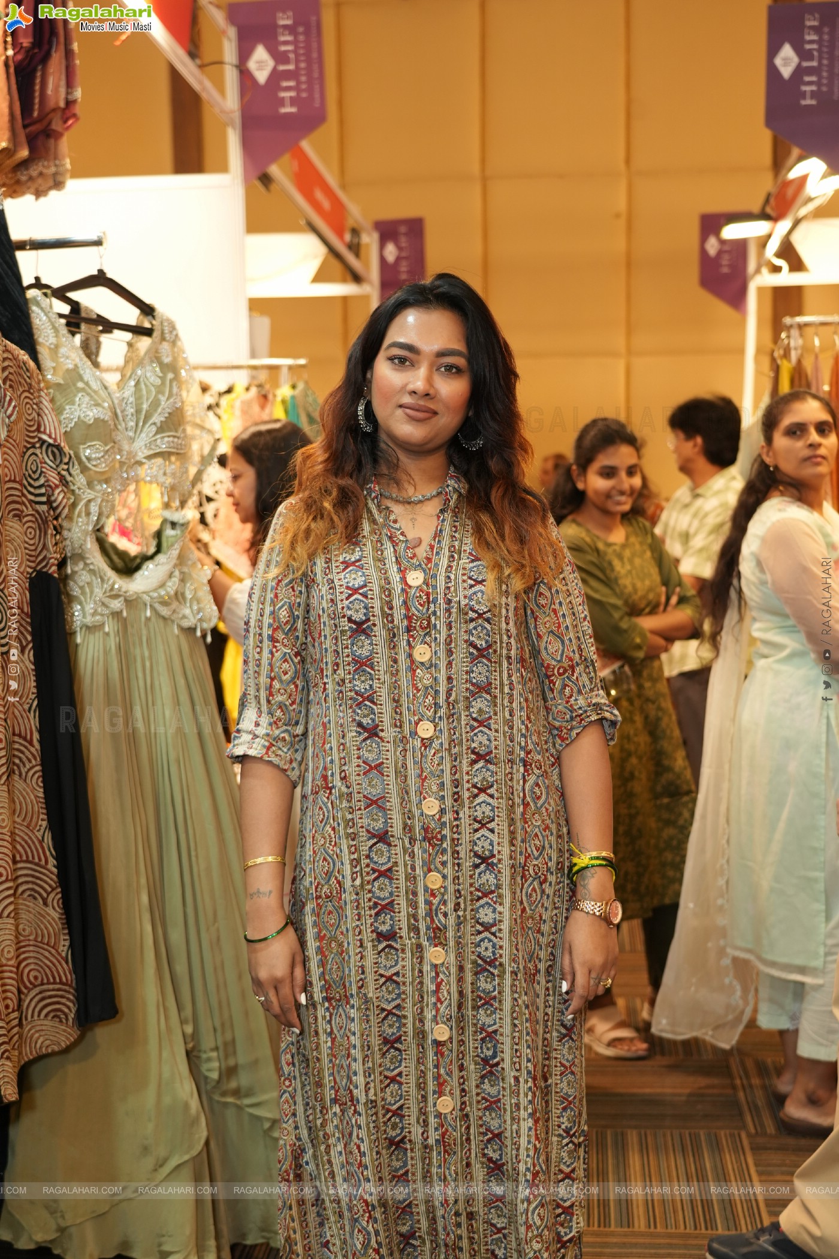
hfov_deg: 29.2
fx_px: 1608
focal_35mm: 46
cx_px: 420
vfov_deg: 42.7
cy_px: 630
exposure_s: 1/125
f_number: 4
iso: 1000
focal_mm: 46
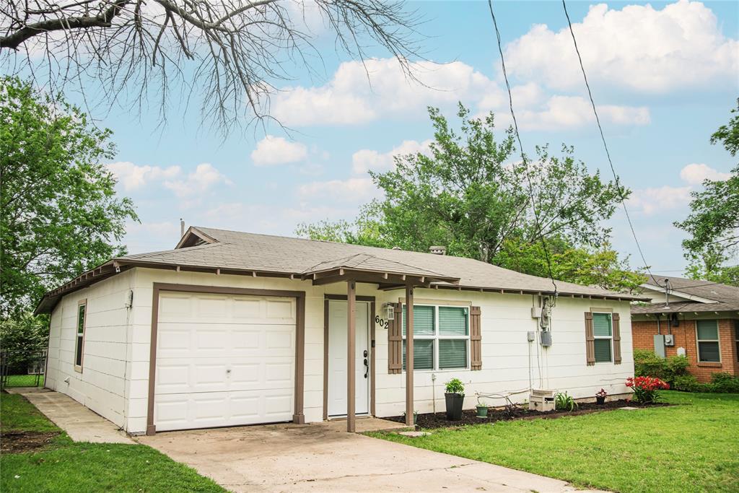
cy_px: 246
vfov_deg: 31.9
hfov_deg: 46.4
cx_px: 370
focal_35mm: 42
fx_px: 862
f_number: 5.6
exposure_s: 1/800
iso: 400
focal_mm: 42
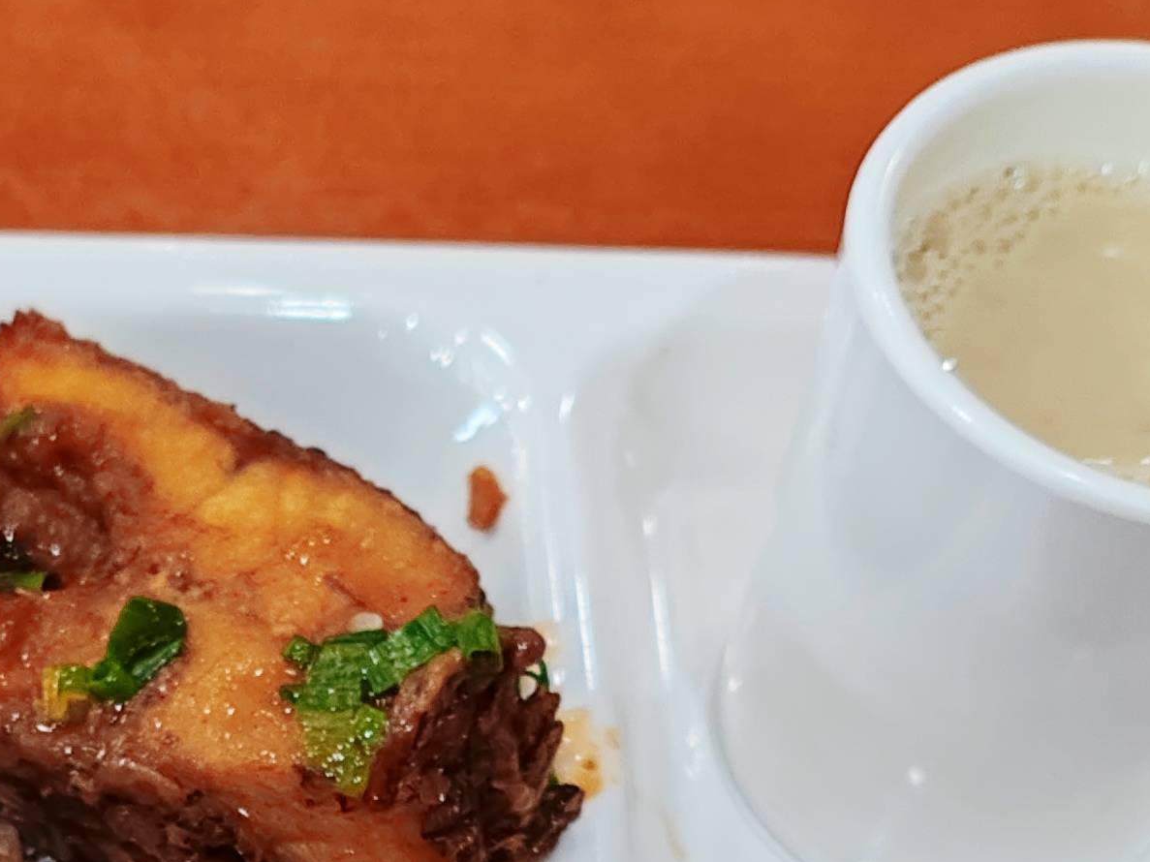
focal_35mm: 83
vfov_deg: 16.8
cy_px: 1098
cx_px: 101
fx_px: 2757
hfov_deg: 22.9
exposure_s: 1/100
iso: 678
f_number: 1.8
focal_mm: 6.14
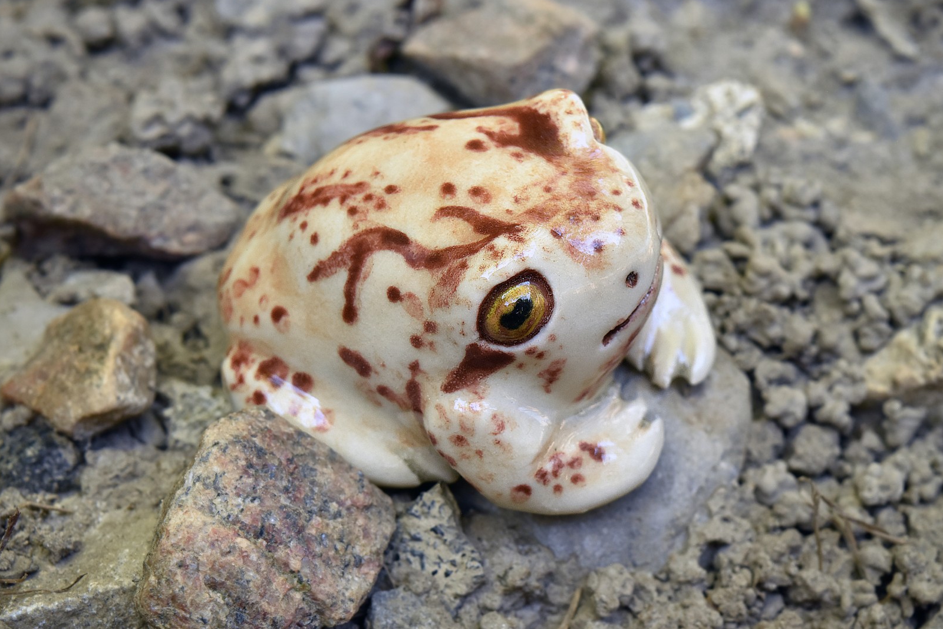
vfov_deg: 16.4
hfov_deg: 24.3
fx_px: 2187
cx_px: 472
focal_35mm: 84
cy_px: 312
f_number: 13
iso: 500
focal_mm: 55
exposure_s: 1/25
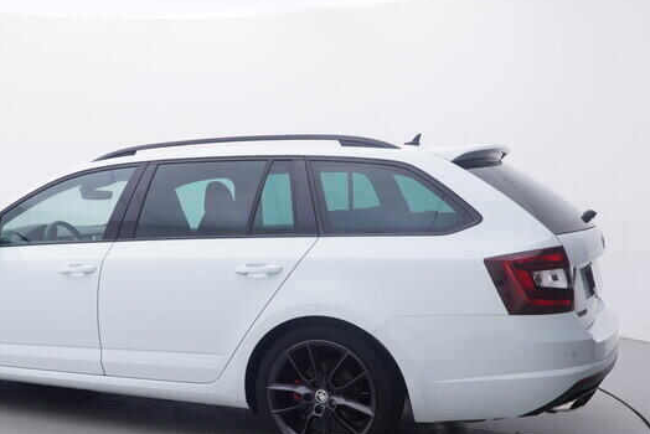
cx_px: 176
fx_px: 794
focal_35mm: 44
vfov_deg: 30.4
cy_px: 288
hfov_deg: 43.3
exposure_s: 1/80
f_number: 5
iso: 200
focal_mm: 15
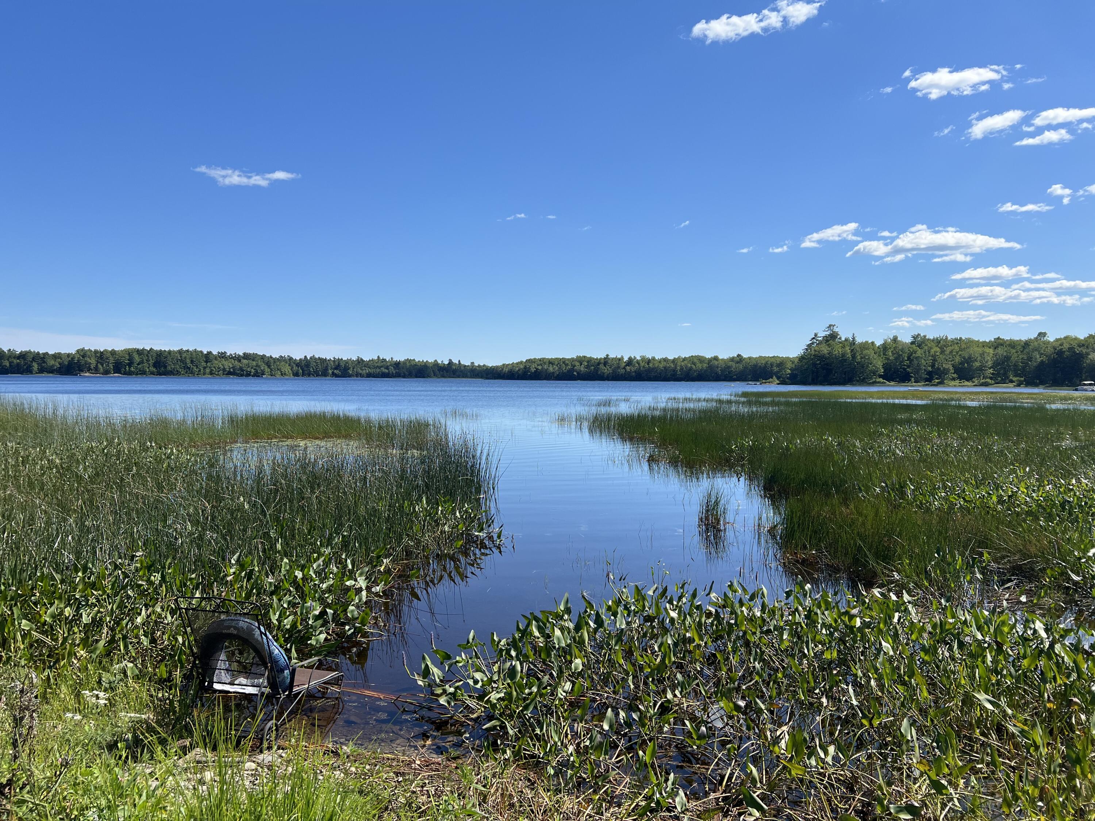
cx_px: 548
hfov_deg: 67.3
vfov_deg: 53.1
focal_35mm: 26
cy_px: 410
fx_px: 822
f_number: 1.5
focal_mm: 5.7
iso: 50
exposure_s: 1/4831
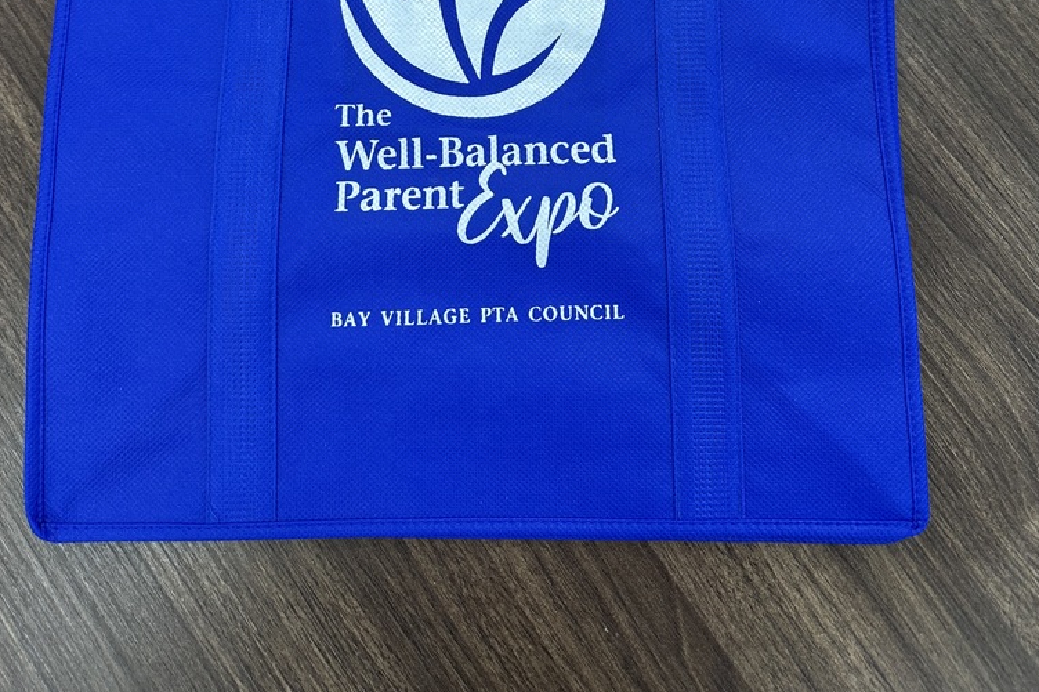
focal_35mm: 34
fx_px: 981
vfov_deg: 35.3
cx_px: 528
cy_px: 3
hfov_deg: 55.8
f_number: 1.78
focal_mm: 6.86
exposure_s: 1/60
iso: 125
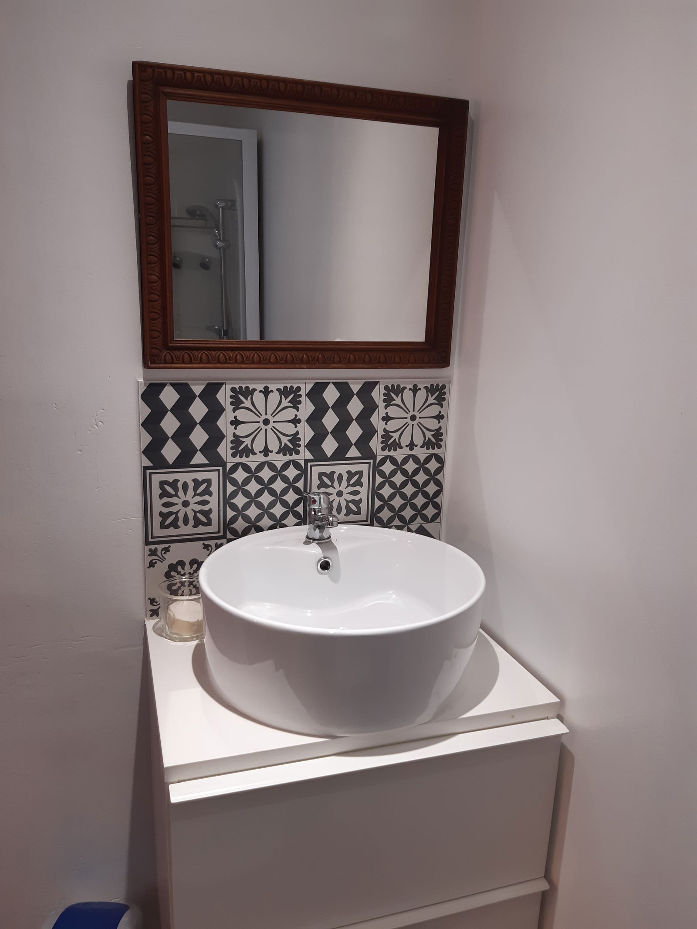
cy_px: 464
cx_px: 348
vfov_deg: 67.3
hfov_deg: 53.1
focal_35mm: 26
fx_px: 698
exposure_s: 1/50
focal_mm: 3.92
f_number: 1.7
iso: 100
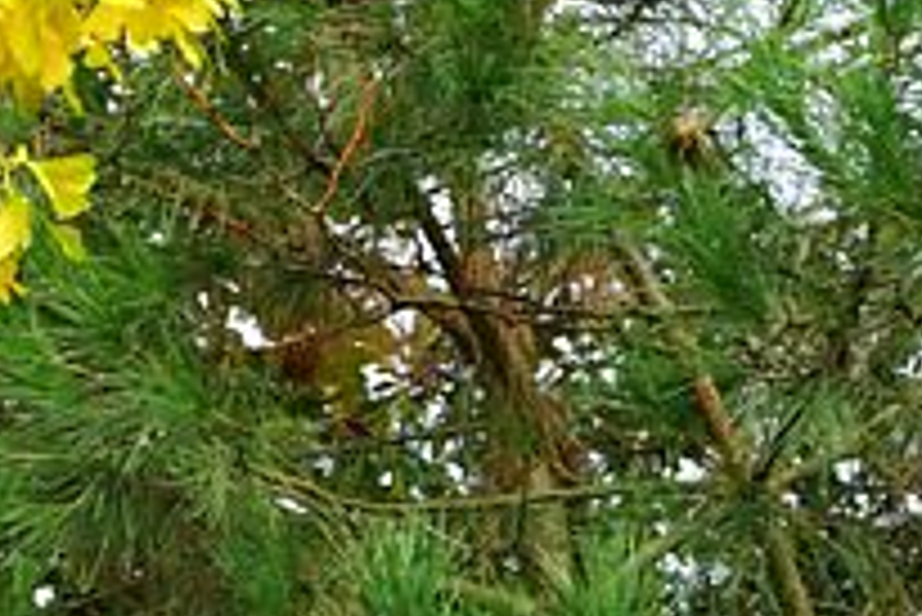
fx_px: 7048
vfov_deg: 5.0
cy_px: 373
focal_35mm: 275
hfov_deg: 7.1
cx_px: -1250
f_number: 8
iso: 100
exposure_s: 1/80
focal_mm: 45
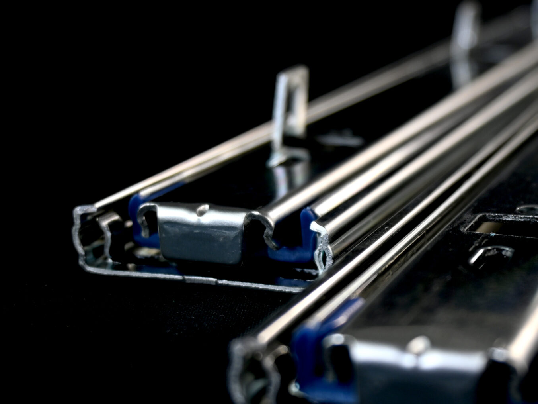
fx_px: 1103
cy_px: 227
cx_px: 493
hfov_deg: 26.4
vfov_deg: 20.7
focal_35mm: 71
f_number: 4.5
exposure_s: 1/40
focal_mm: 26
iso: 100
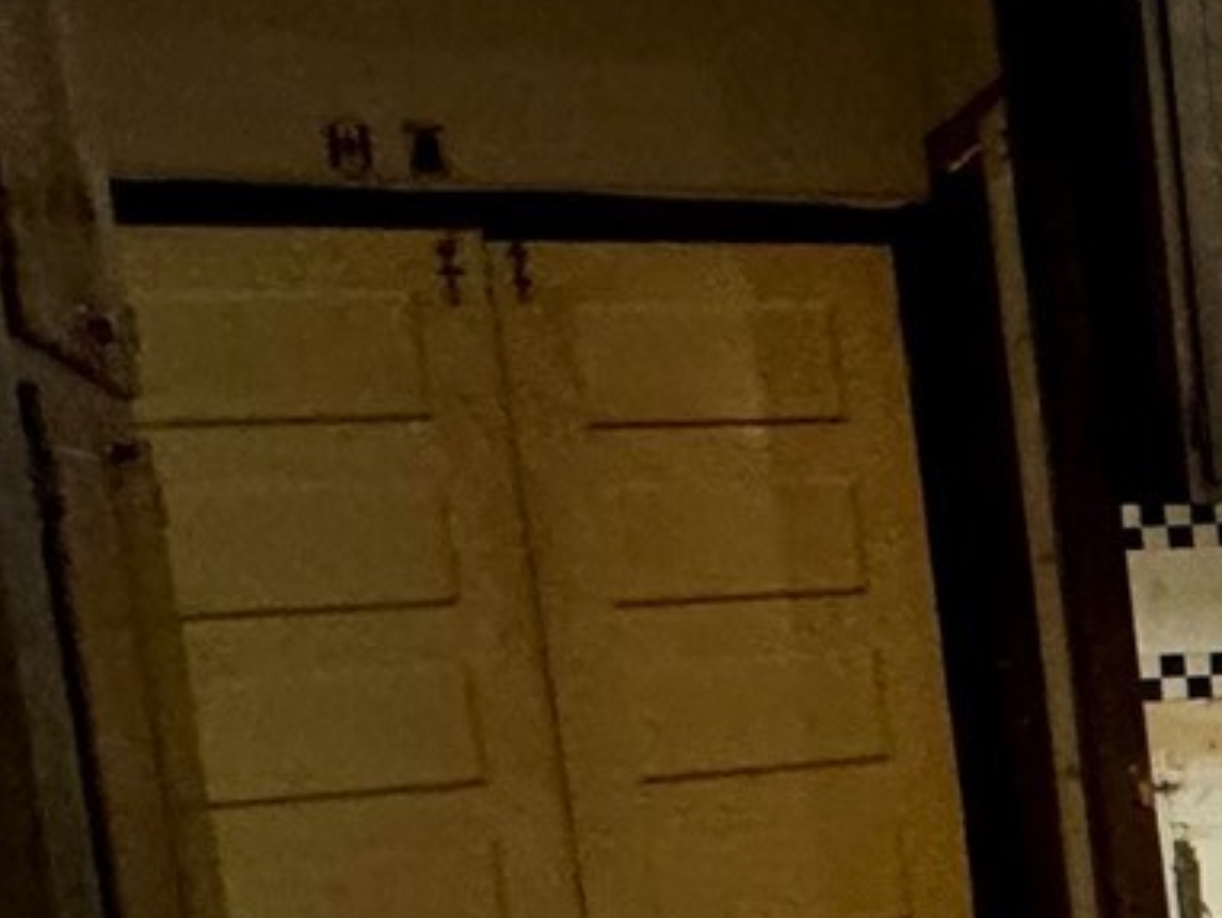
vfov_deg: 19.3
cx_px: 2508
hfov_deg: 17.5
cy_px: 825
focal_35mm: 75
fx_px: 2649
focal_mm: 2.22
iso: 400
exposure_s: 1/60
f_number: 2.2
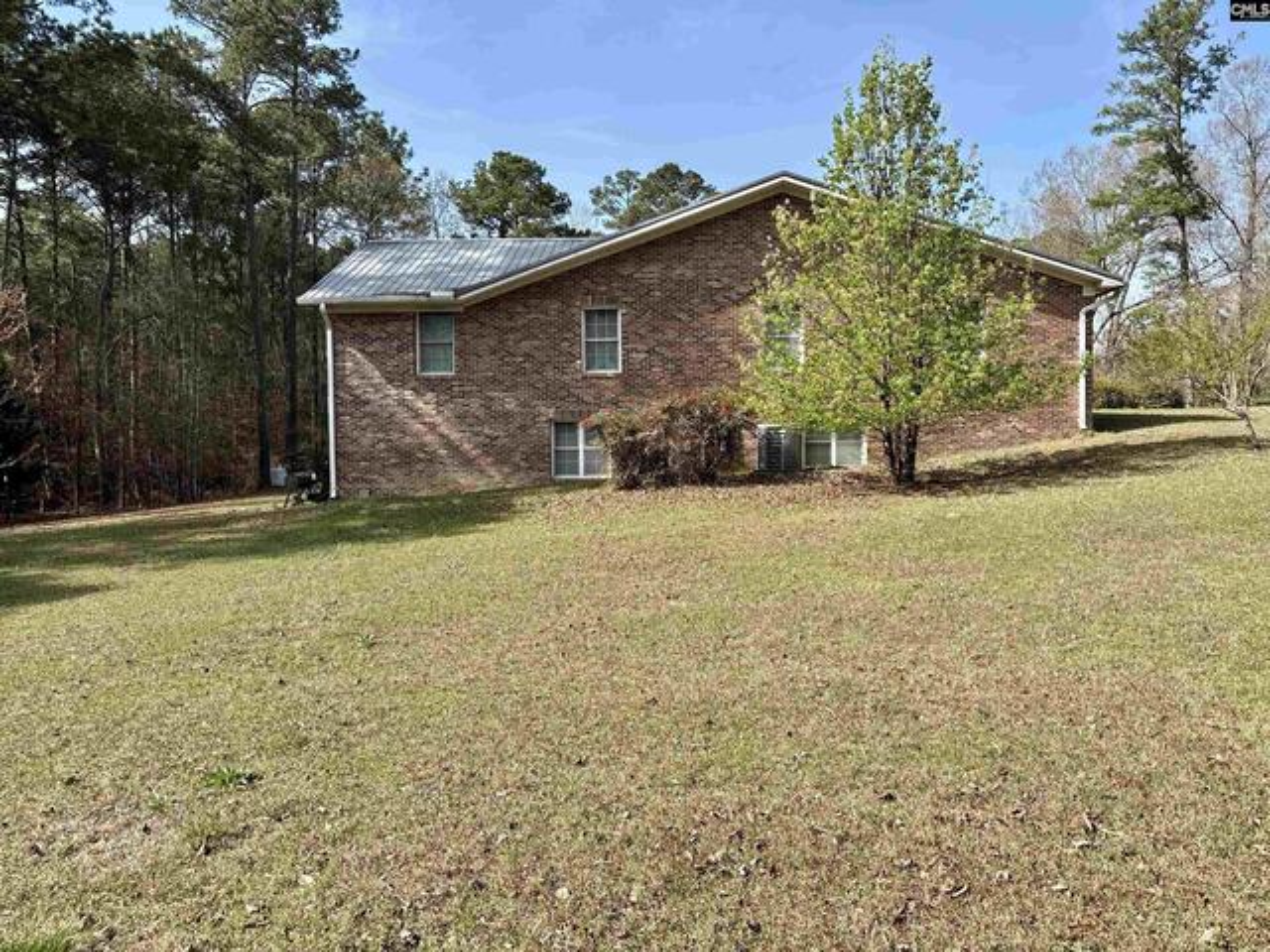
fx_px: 954
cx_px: 635
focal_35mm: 26
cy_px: 476
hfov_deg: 67.3
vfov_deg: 53.1
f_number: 1.6
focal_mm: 5.96
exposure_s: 1/1783
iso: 50
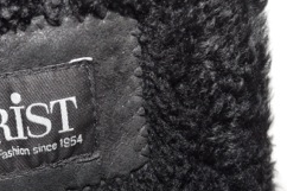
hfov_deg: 15.8
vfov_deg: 10.7
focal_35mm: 127
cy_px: 151
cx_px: -14
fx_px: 1012
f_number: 5.6
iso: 800
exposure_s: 1/125
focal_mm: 32
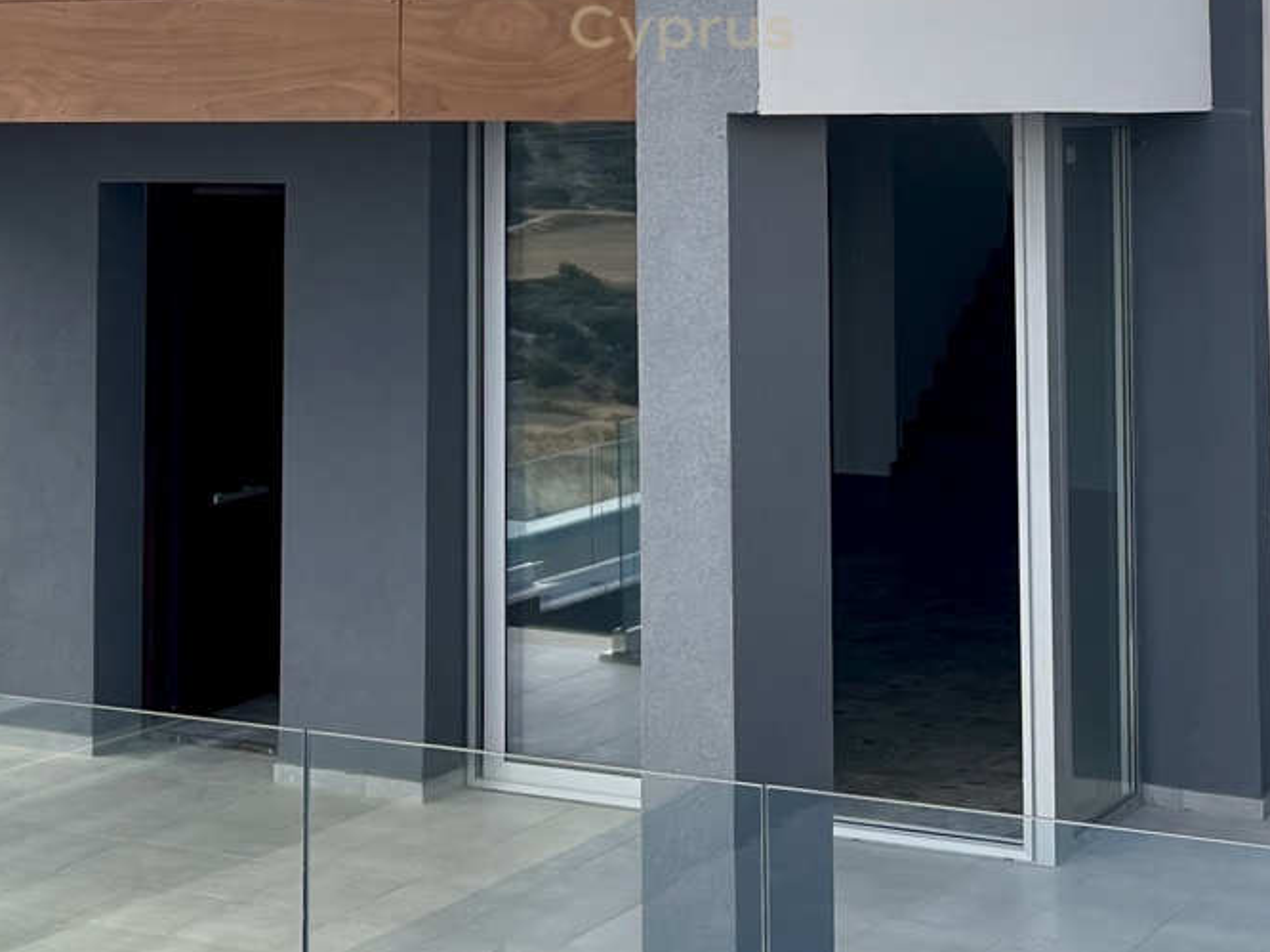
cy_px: -42
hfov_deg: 26.0
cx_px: 681
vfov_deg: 19.0
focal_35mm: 75
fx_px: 2751
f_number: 1.6
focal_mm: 5.1
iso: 50
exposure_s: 1/3165
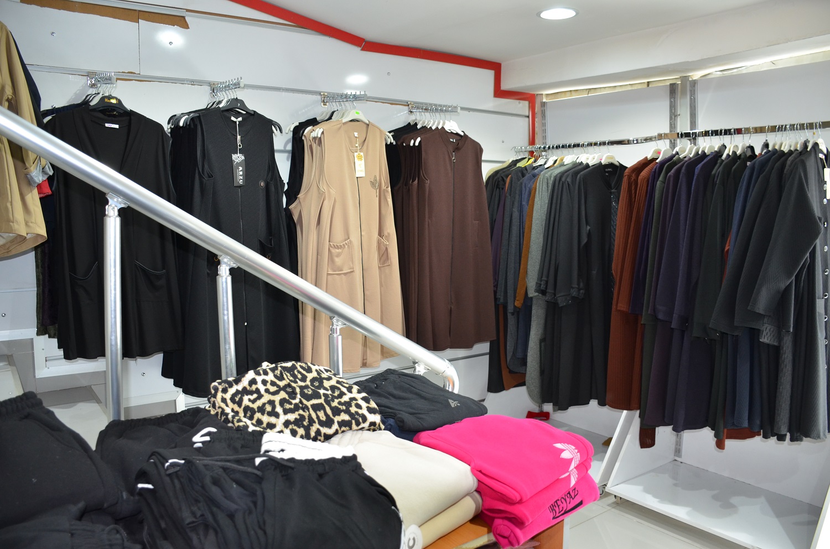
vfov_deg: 47.7
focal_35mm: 27
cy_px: 274
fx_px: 621
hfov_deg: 67.5
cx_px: 415
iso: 640
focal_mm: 18
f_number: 3.5
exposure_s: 1/60
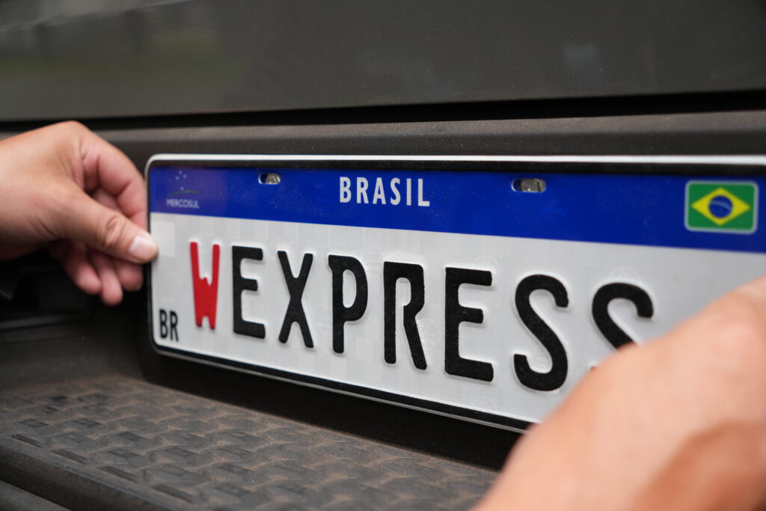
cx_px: 383
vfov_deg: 32.5
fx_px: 878
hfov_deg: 47.1
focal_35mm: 41
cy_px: 256
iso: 100
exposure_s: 1/250
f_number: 2.8
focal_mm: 27.5
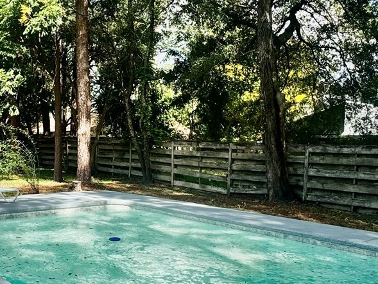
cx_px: 96
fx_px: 415
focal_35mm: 38
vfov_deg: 37.7
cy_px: 146
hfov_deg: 47.2
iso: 40
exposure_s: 1/587
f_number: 2.2
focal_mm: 2.22
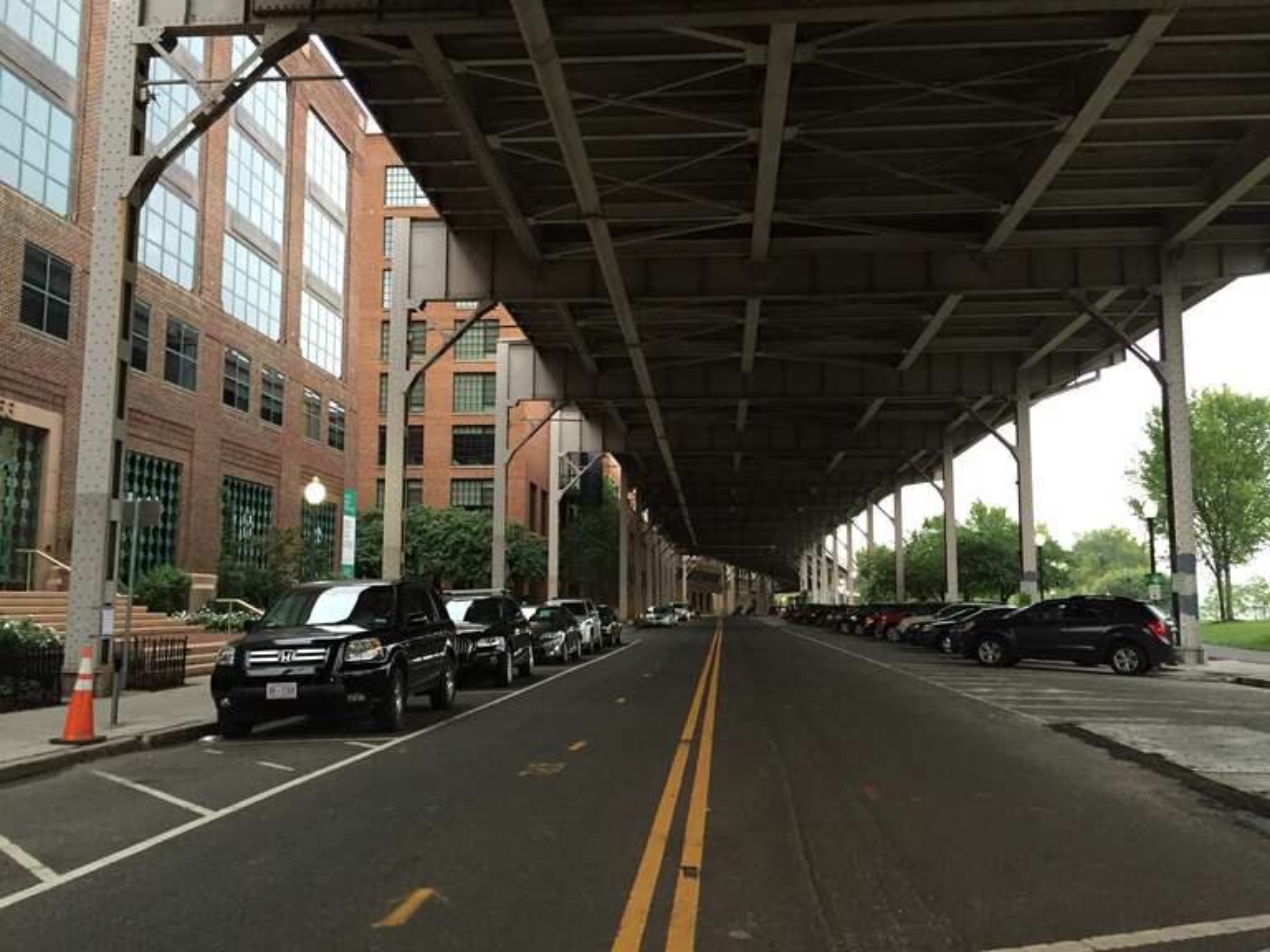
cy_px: 476
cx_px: 635
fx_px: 1064
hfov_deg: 61.7
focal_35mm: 29
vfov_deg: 48.2
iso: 160
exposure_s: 1/30
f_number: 2.2
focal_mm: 4.15
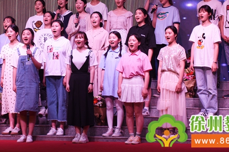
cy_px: 16
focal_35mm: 130
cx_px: 86
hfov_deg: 15.8
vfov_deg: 10.5
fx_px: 827
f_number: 4.5
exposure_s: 1/30
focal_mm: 48
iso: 125
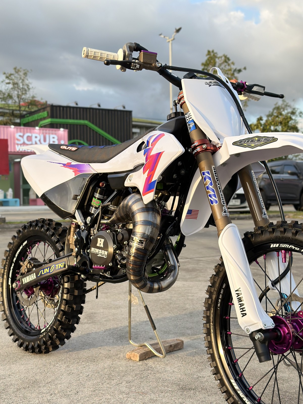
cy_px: 202
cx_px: 152
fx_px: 560
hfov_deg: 30.3
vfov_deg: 39.7
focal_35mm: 48
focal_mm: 6.86
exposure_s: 1/797
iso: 80
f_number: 1.78
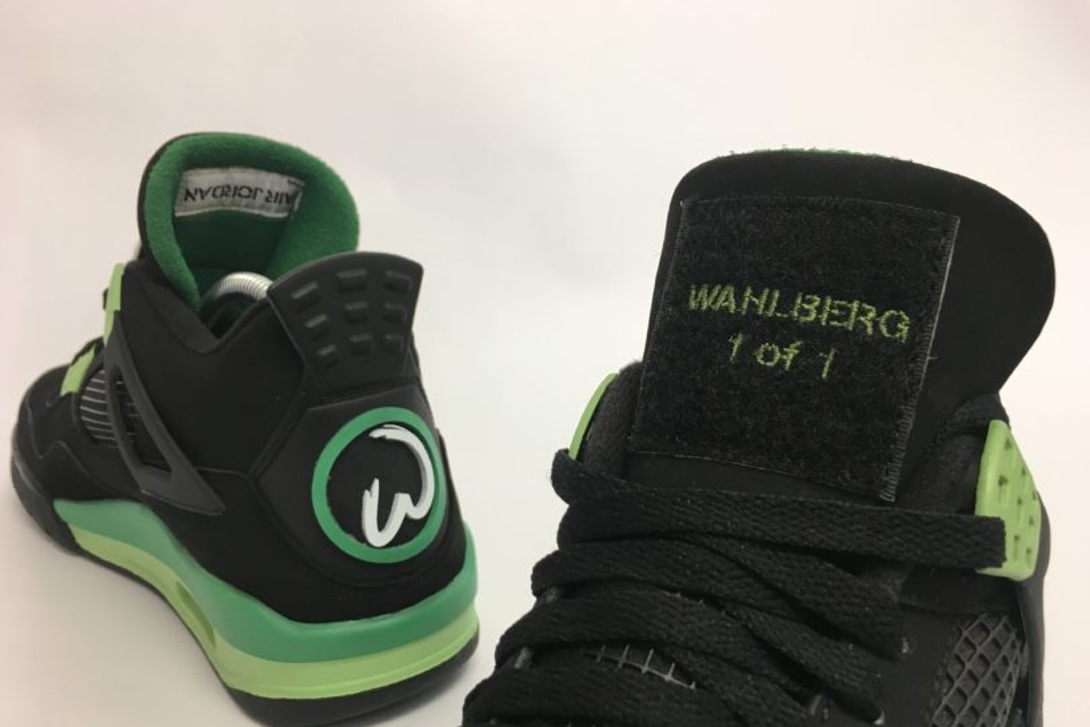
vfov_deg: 42.3
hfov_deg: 60.3
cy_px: 402
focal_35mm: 31
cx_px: 540
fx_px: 939
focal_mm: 4.15
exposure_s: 1/30
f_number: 2.2
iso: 64
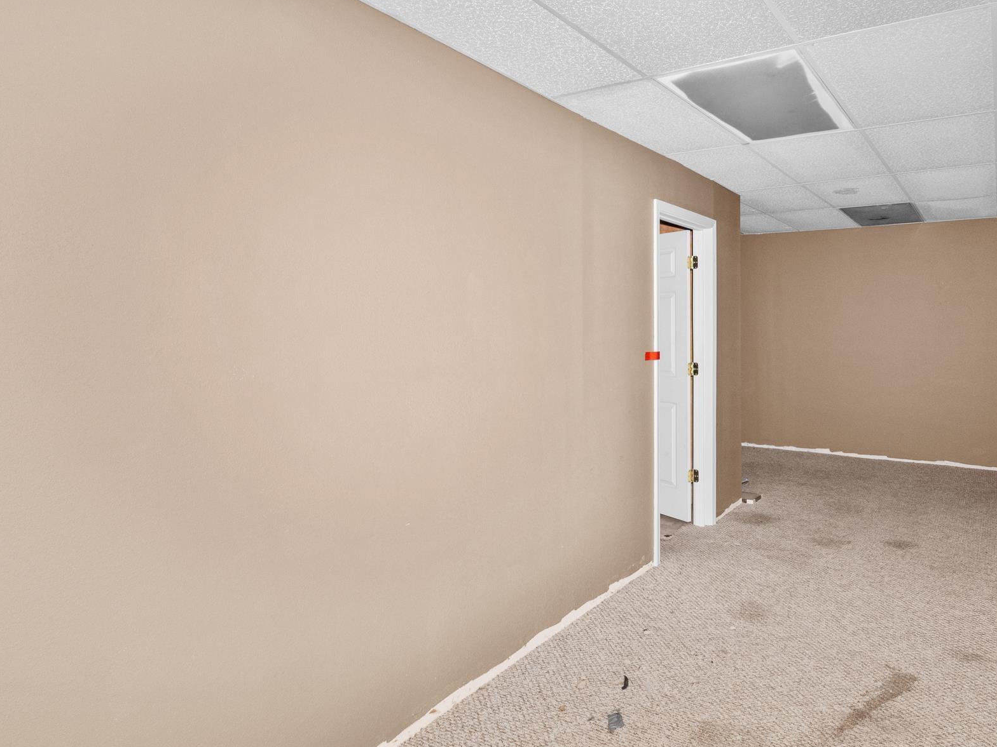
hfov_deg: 73.1
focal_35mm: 23
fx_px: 662
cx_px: 600
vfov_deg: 58.5
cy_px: 306
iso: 640
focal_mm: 10
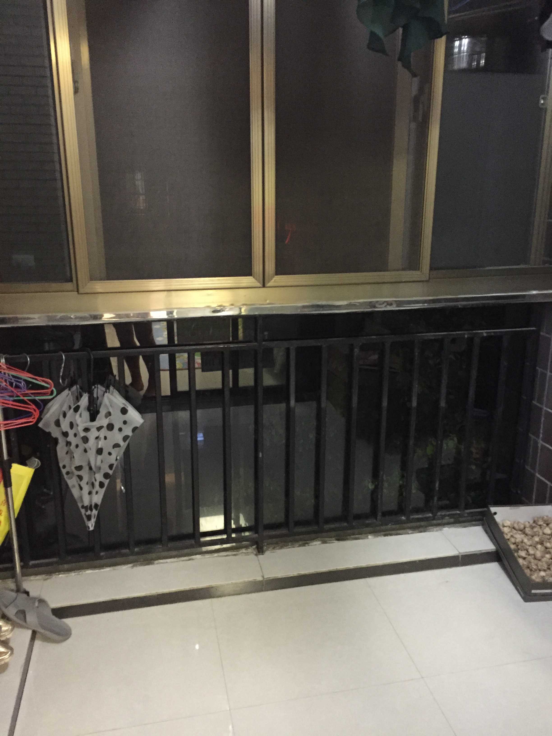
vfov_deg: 61.7
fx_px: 617
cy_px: 368
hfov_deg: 48.2
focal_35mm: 29
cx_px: 276
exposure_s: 1/17
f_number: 2.2
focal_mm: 4.15
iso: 400
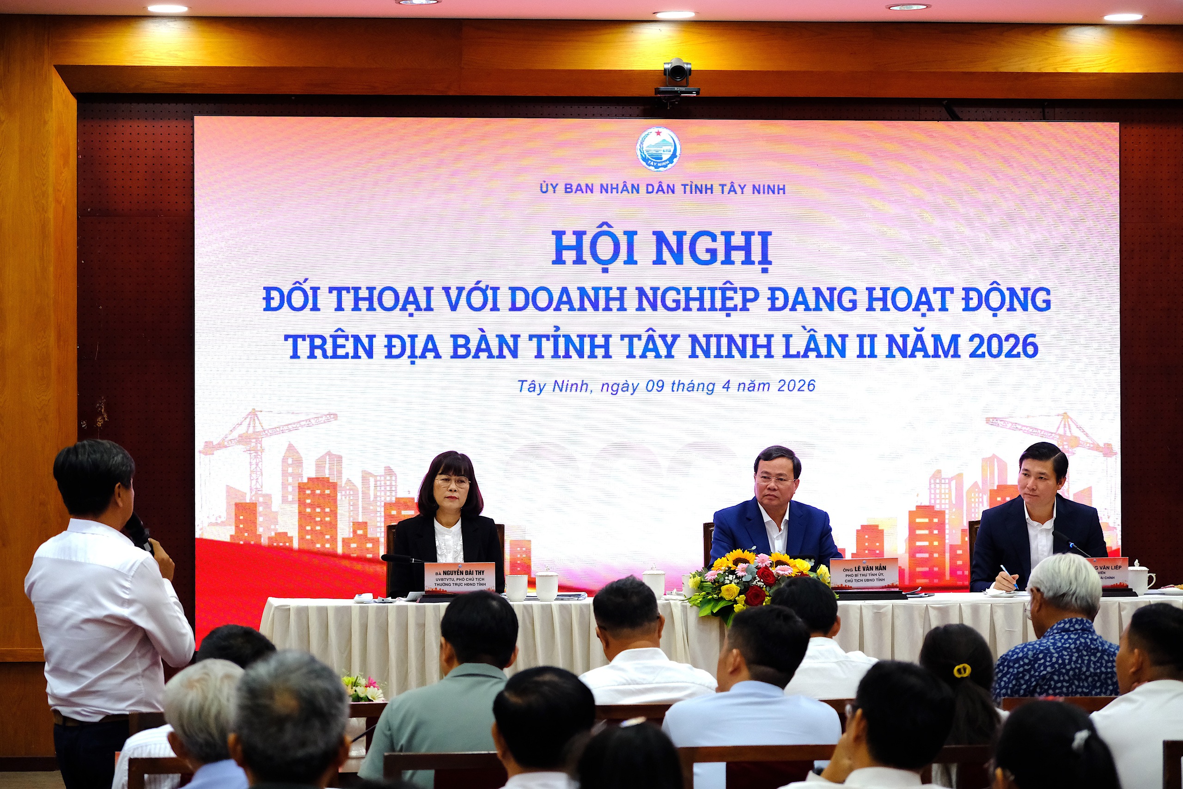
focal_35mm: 105
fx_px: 3450
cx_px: 592
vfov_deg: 13.0
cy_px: 394
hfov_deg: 19.5
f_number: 4
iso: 2000
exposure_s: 1/125
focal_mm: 70
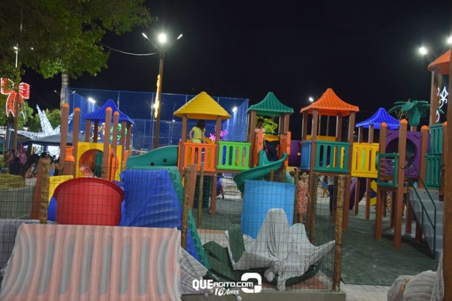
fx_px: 452
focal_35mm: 36
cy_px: 150
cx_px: 226
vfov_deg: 36.8
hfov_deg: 53.2
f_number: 3.8
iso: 1400
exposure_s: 1/60
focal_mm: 24
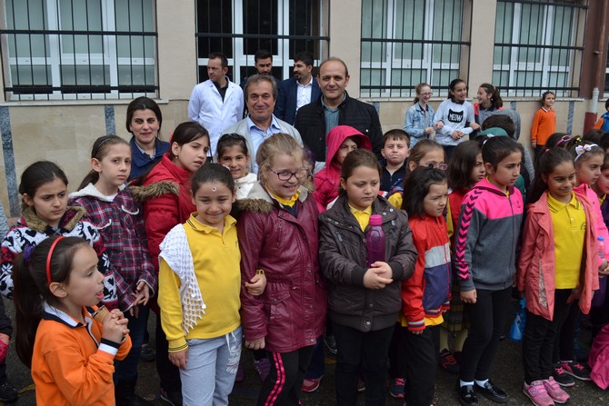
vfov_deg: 40.0
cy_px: 203
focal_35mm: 33
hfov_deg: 57.2
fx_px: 558
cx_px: 304
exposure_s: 1/160
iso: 100
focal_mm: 22
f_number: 6.3
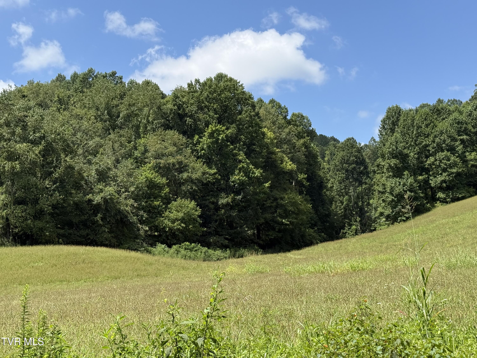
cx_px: 238
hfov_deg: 39.7
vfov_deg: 30.3
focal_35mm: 48
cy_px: 179
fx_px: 661
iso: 100
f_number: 1.78
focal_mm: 6.76
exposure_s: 1/4587
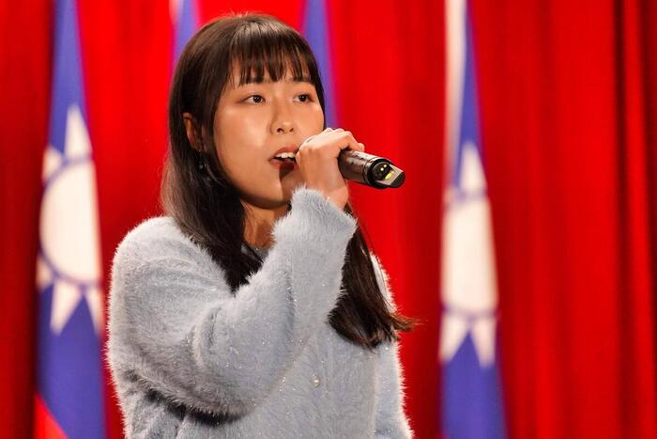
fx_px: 7228
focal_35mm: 396
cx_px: 328
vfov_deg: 3.5
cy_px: 220
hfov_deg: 5.2
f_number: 6.3
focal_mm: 264
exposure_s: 1/100
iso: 2000
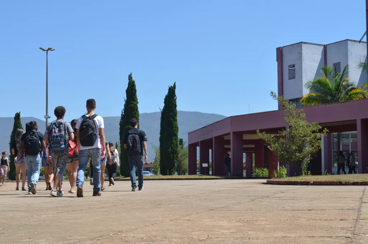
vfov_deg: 20.1
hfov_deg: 29.9
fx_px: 688
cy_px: 122
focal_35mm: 68
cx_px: 184
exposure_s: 1/160
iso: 100
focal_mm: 45
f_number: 9
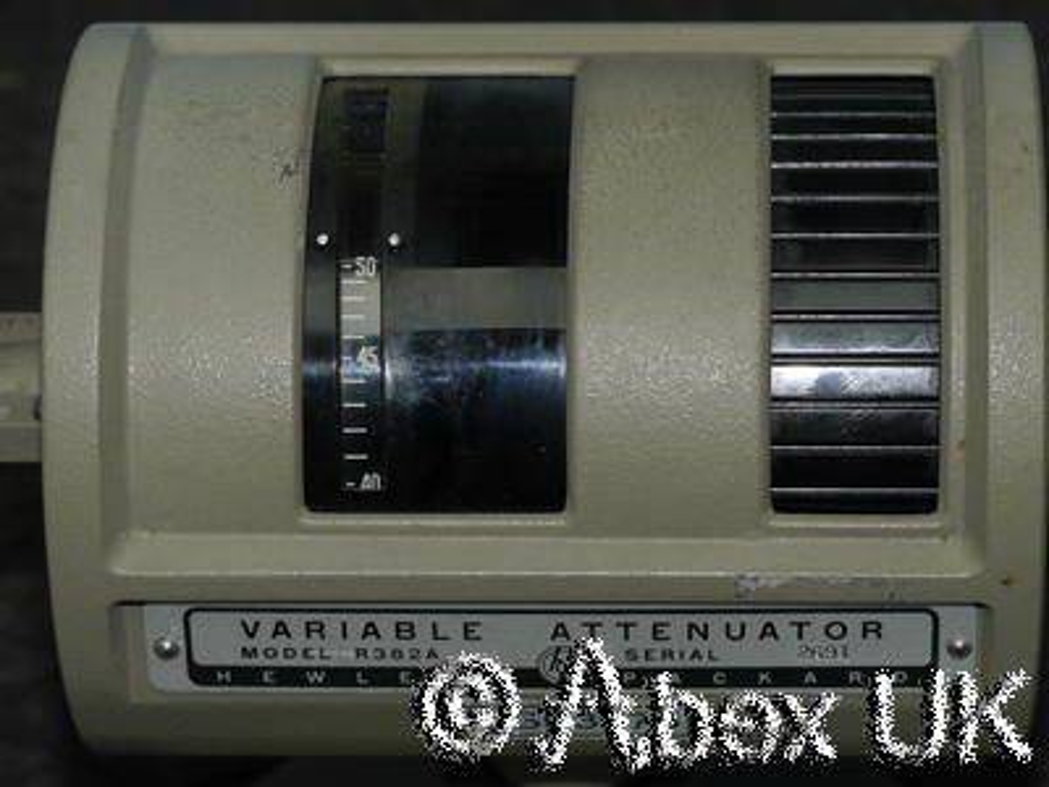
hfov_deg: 12.8
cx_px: 524
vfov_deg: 9.6
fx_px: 4667
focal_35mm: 154
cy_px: 394
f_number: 11
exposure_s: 1/60
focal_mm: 77
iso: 400
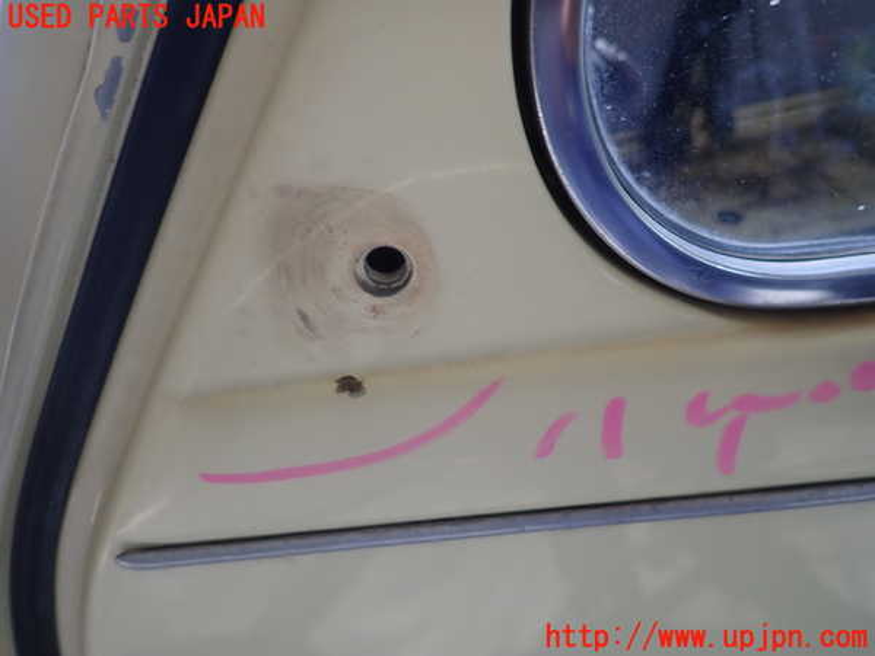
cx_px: 438
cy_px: 328
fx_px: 632
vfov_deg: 54.9
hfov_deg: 69.4
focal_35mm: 25
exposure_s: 1/100
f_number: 2
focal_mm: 4.5
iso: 100
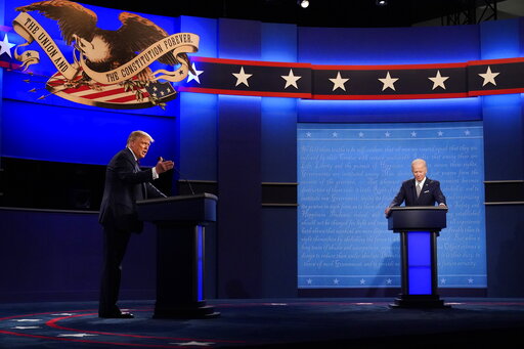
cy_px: 174
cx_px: 262
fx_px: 989
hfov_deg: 29.7
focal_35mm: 68
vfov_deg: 20.0
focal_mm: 68
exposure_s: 1/500
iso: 12800
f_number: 5.6
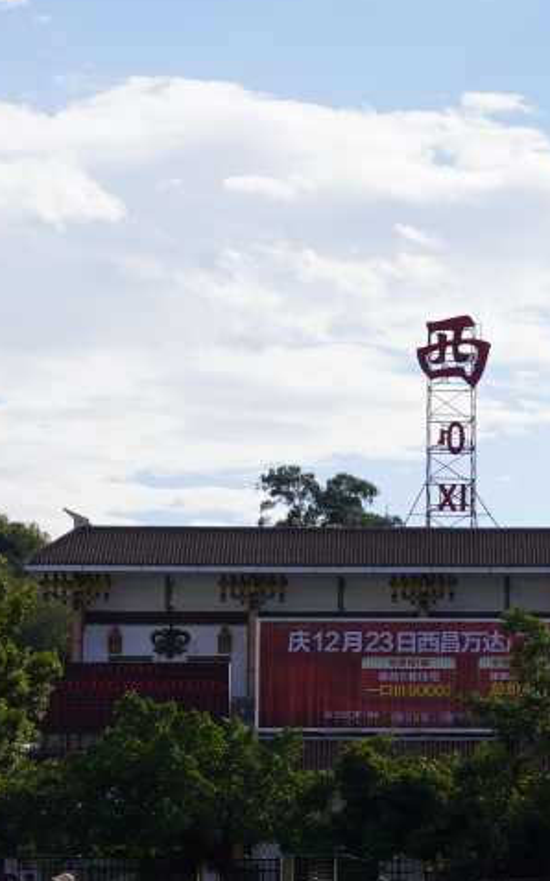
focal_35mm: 123
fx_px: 2951
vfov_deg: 17.0
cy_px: 356
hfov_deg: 10.6
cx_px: 347
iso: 100
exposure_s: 1/200
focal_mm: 48
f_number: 10
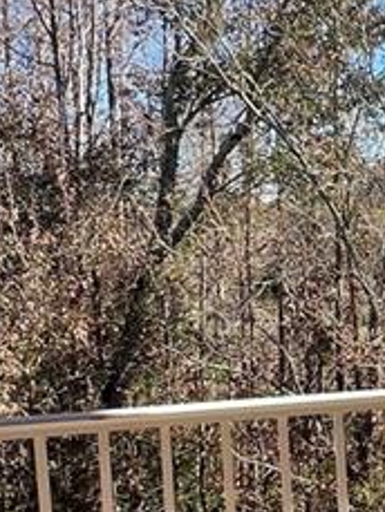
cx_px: 569
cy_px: 333
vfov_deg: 28.4
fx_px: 1007
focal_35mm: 68
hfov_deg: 19.1
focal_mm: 1.57
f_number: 1.8
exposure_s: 1/585
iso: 32
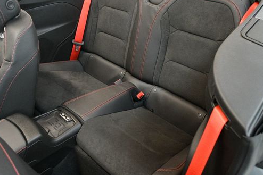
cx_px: 139
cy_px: 82
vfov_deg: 37.8
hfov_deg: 54.4
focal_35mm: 35
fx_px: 256
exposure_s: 1/100
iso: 3200
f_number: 3.5
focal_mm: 18
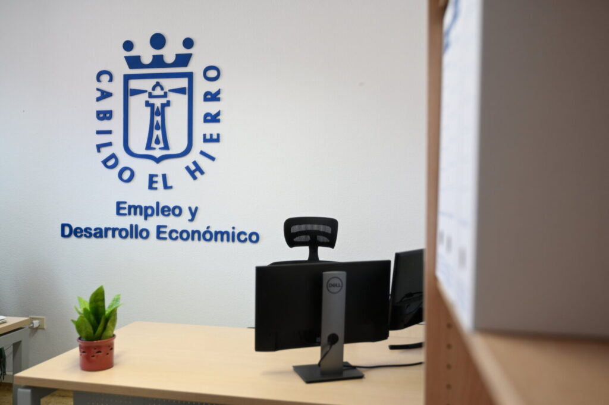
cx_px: 304
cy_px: 202
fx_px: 541
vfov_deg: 41.1
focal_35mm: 32
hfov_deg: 58.8
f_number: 2.8
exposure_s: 1/60
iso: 320
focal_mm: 32
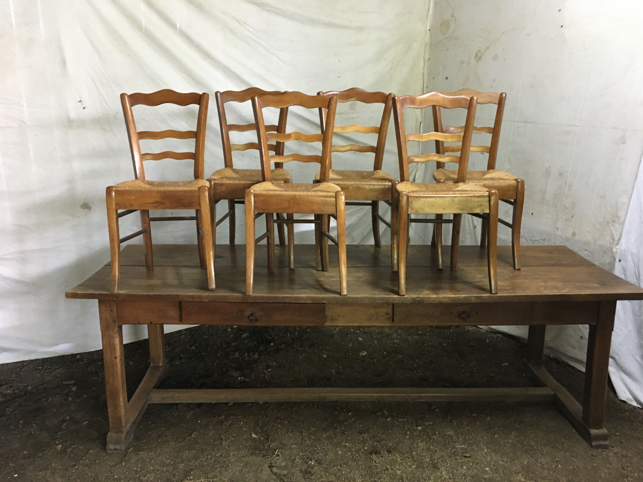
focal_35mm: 29
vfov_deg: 48.2
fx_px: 539
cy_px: 241
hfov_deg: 61.7
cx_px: 322
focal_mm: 4.15
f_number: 2.2
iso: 200
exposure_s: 1/20
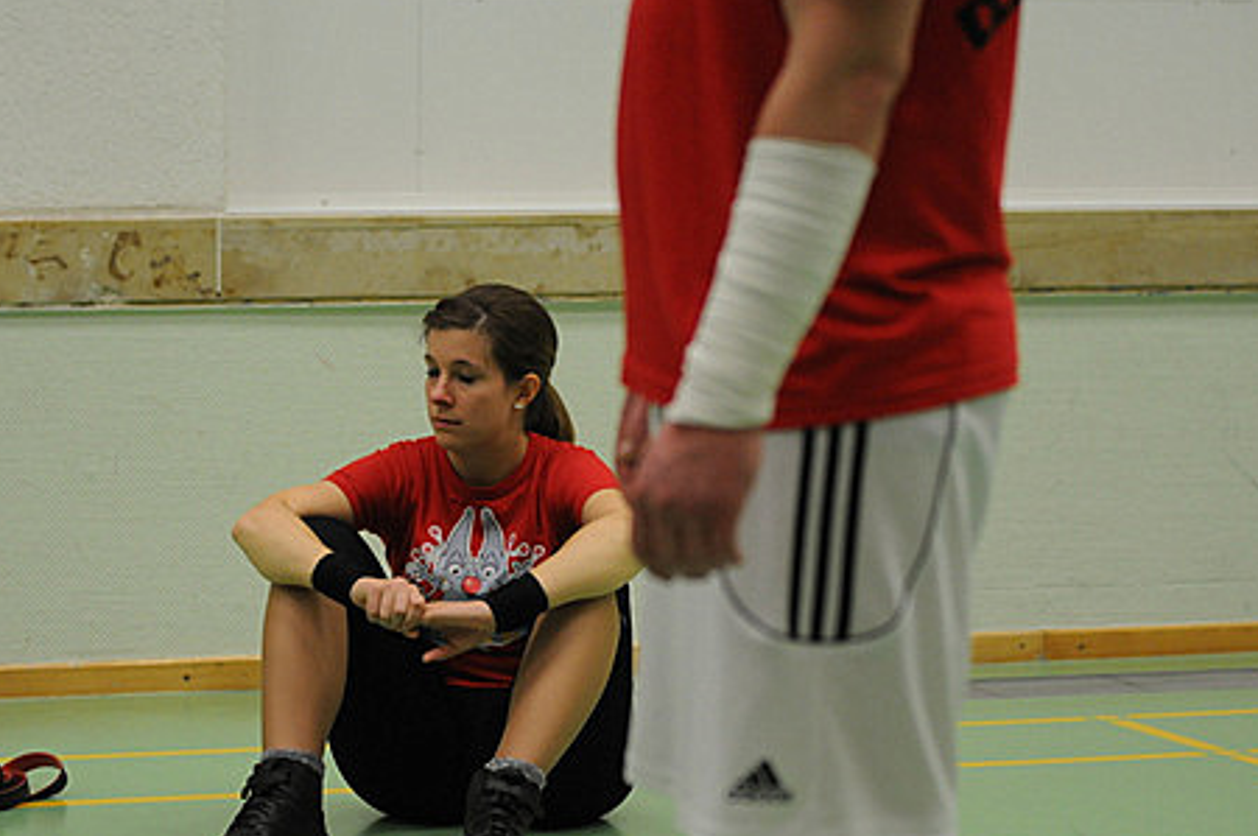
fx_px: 4887
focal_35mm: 140
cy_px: 452
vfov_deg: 9.8
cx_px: 481
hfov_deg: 14.7
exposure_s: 1/200
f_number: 2.8
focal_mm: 70
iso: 1000
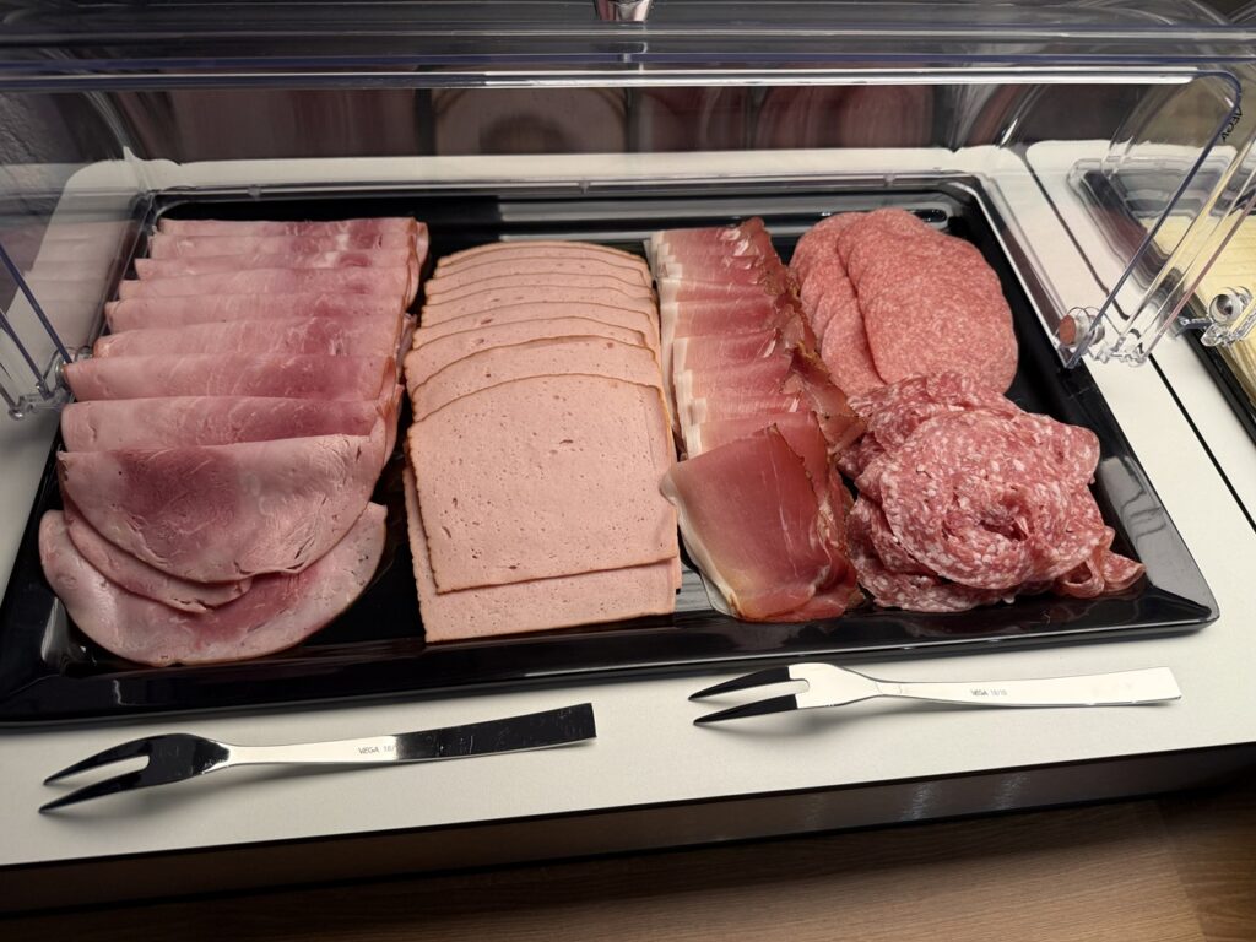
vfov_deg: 56.8
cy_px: 471
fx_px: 871
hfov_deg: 71.6
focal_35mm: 24
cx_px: 628
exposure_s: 1/111
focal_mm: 6.76
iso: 125
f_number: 1.78
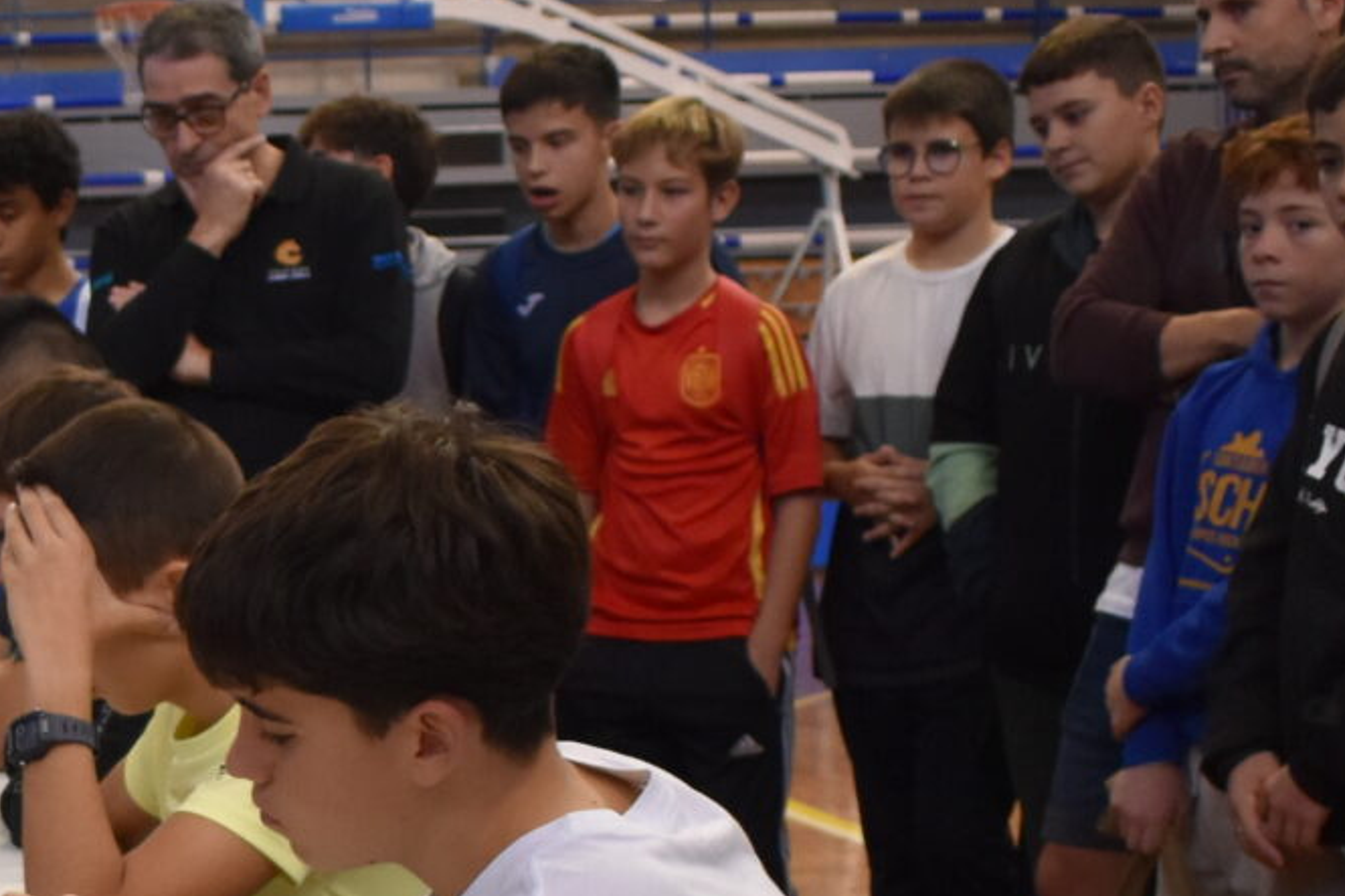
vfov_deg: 13.0
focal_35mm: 104
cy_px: 905
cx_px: -277
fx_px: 3884
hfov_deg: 18.6
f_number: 3.5
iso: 800
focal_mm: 18
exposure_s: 1/200
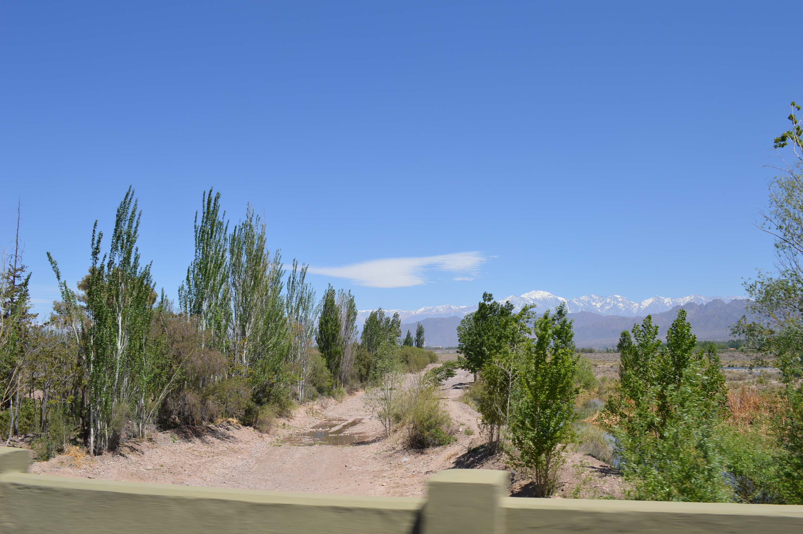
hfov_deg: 62.0
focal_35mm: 30
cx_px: 402
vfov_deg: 43.5
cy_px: 267
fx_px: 669
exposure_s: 1/320
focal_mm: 20
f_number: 9
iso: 100
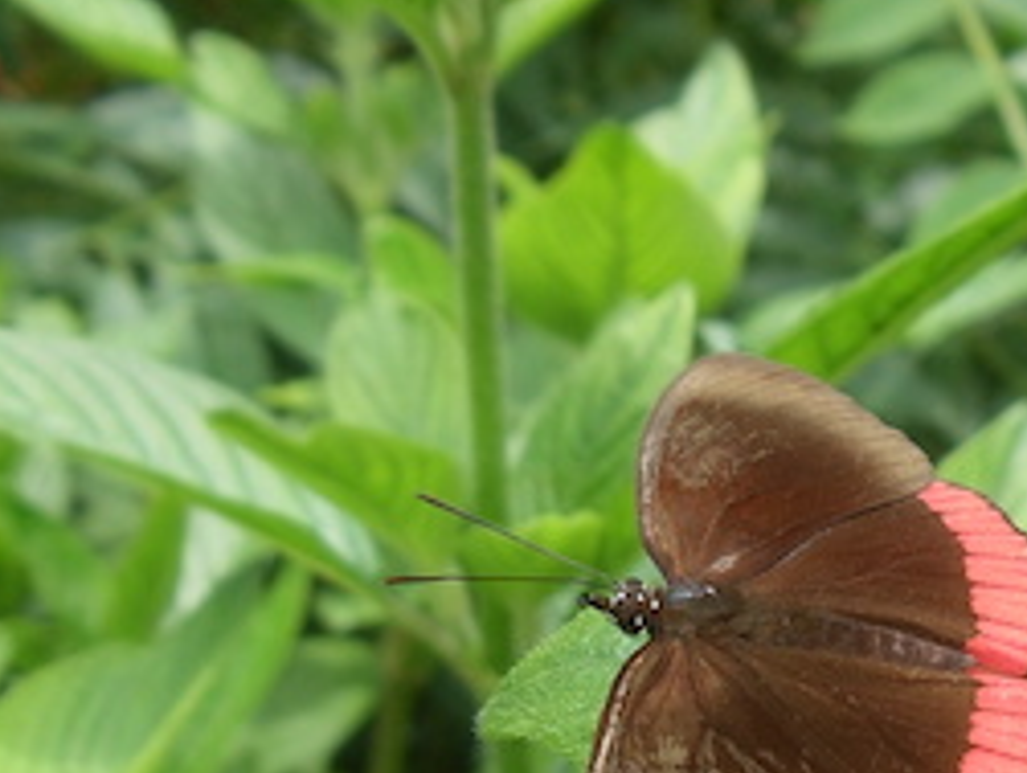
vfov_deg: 13.2
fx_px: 3328
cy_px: 626
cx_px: 831
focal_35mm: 112
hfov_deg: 17.4
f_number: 3.5
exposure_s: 1/250
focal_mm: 6
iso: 80
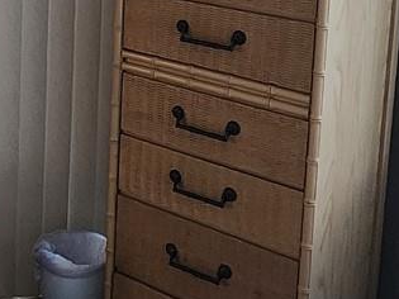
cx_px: 8
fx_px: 760
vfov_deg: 20.7
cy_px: -61
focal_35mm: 66
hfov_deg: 27.8
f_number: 2.2
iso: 400
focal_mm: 2.2
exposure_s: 1/60
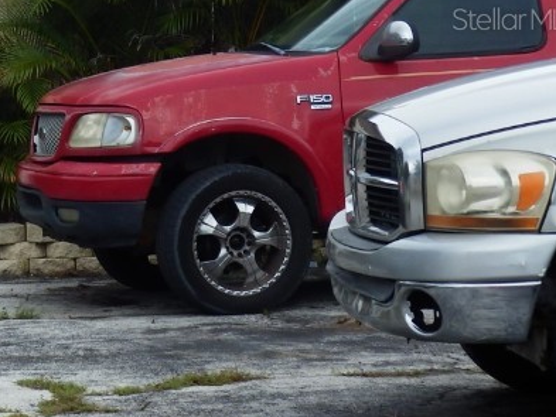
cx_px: -139
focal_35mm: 172
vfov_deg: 8.6
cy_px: 18
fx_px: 2763
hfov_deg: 11.2
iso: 80
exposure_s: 1/160
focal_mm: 11.9
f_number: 4.4
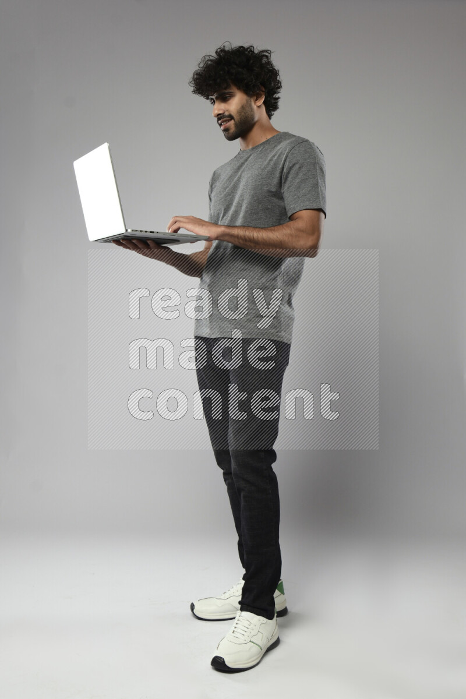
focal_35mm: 31
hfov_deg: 42.3
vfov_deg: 60.3
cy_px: 350
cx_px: 233
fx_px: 602
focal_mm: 31
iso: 400
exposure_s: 1/125
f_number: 6.3
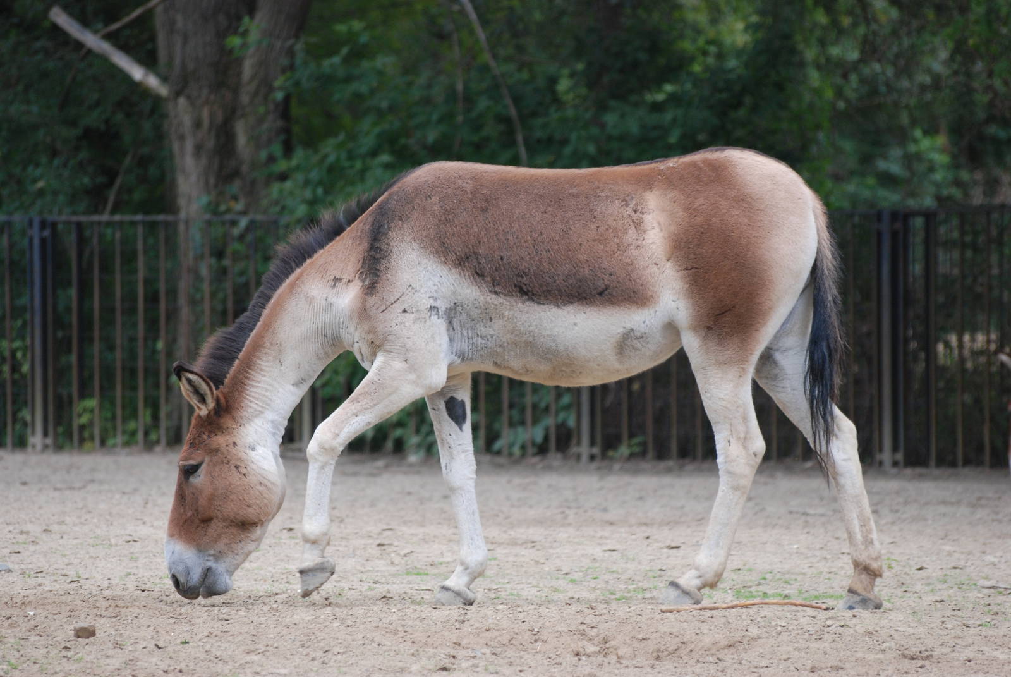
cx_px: 506
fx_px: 8224
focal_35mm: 292
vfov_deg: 4.7
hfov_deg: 7.0
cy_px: 338
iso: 400
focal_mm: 195
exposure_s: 1/250
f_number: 5
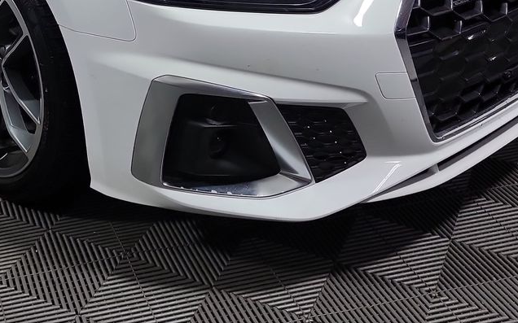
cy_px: -85
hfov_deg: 31.2
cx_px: 100
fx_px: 903
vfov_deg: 18.9
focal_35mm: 64
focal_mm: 6.7
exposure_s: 1/59
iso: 50
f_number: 1.8
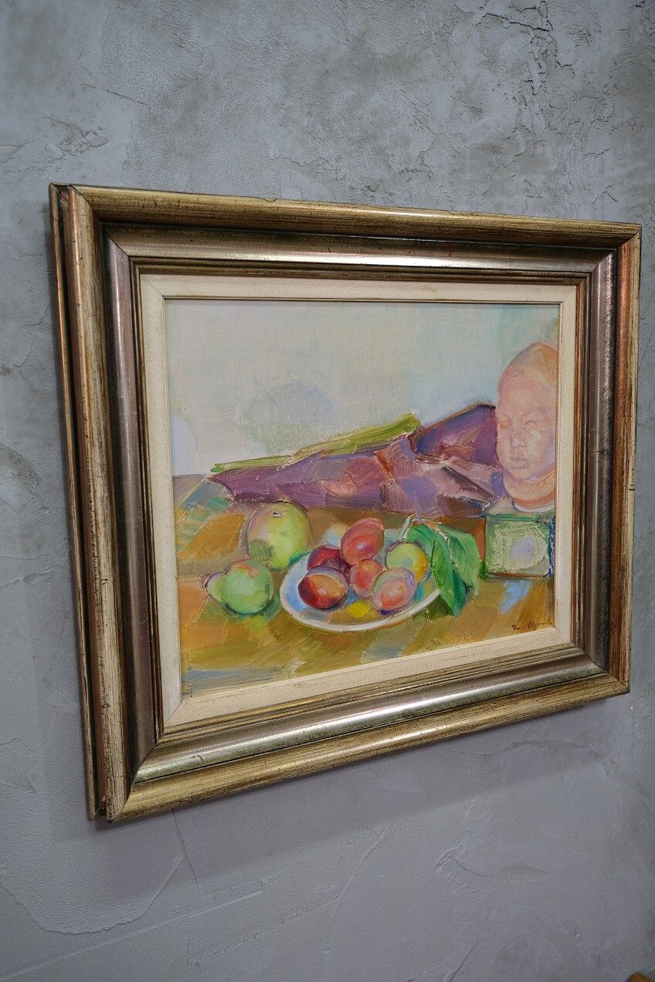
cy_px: 491
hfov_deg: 41.1
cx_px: 328
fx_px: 873
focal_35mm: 32
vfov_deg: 58.7
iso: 400
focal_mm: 21.2
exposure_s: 1/30
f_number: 4
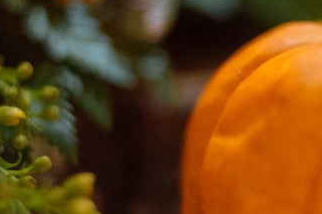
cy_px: 97
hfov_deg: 18.1
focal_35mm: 111
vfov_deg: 12.3
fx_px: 992
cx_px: 290
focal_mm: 35
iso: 3200
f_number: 2
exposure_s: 1/25
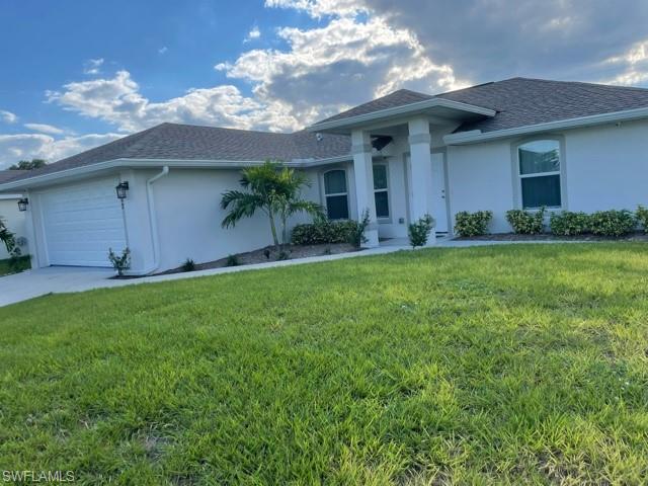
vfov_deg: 53.1
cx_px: 324
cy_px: 243
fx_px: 487
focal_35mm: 26
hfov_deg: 67.3
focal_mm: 4.2
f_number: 1.6
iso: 32
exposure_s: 1/2817
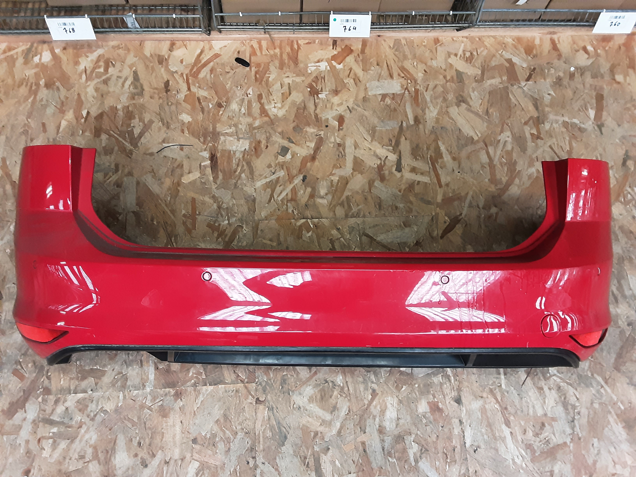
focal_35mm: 27
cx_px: 318
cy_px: 238
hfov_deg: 65.3
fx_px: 496
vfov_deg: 51.4
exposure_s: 1/25
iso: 250
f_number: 1.9
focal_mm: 2.91
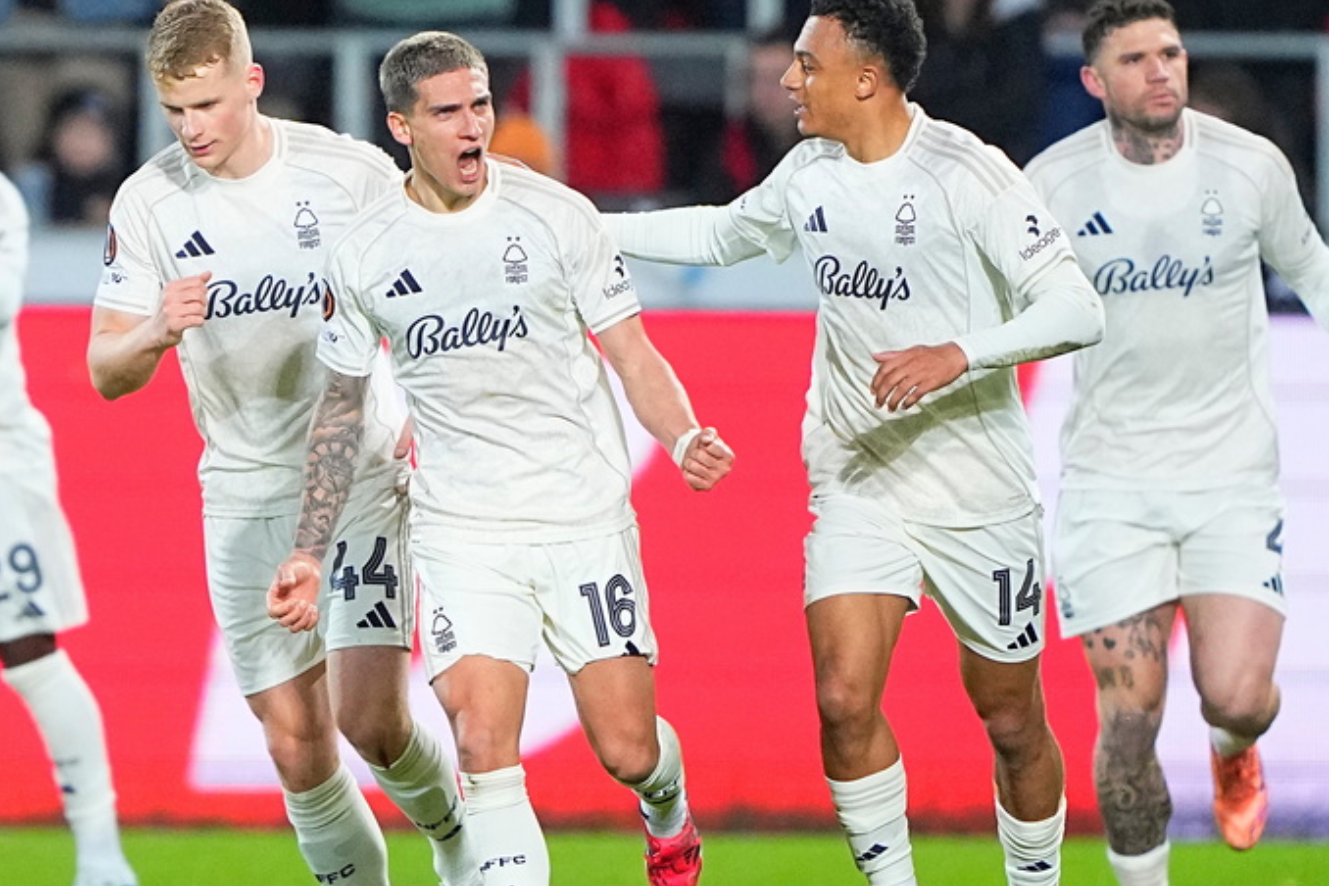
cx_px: 510
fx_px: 22296
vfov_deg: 2.3
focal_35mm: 604
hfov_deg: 3.4
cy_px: 464
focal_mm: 400
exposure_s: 1/1600
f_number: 2.8
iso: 3200
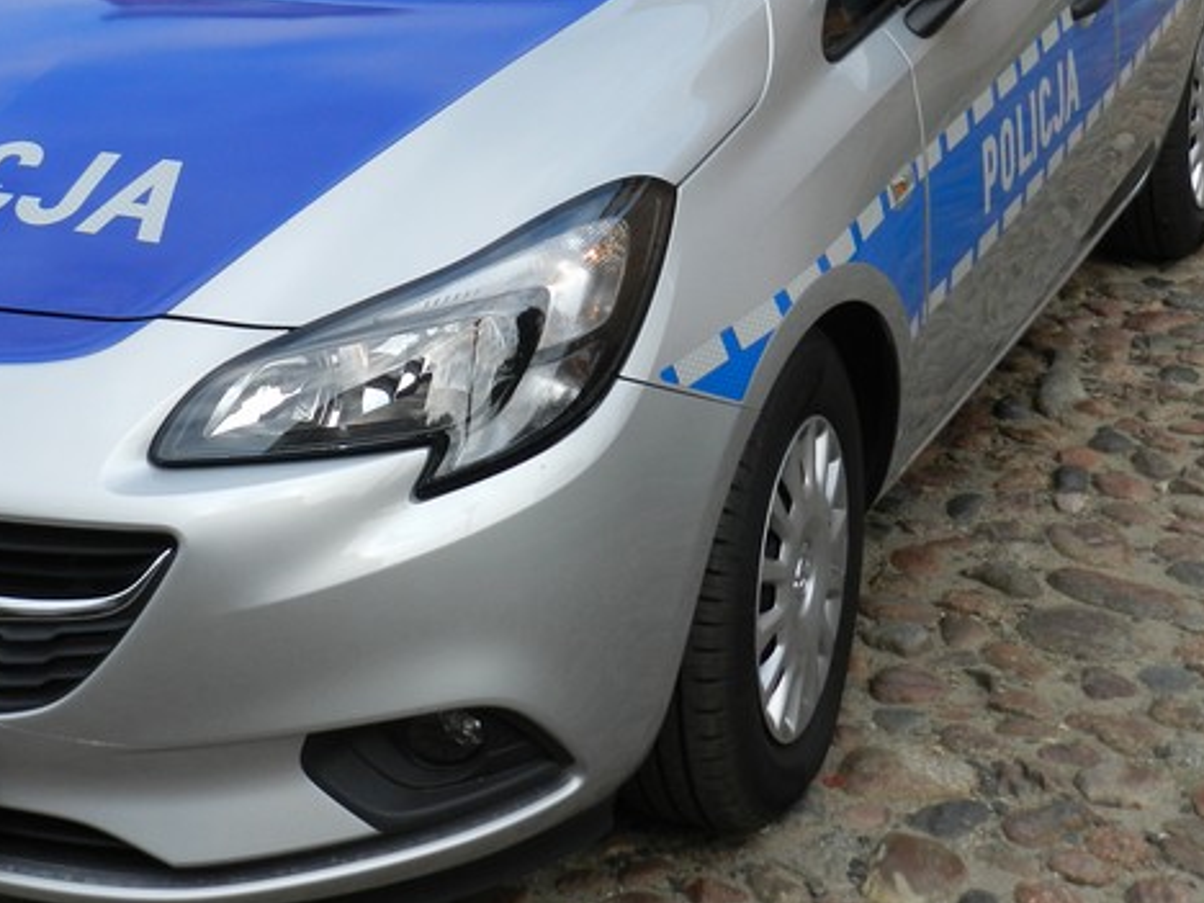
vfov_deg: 22.2
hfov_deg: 29.6
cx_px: 394
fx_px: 2261
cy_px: 141
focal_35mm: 65
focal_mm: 6.7
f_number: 4
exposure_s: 1/640
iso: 160
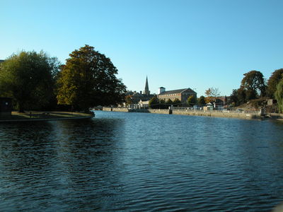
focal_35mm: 35
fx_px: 286
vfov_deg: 40.7
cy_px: 106
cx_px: 142
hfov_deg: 52.6
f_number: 6.3
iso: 100
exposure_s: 1/256
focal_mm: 8.9
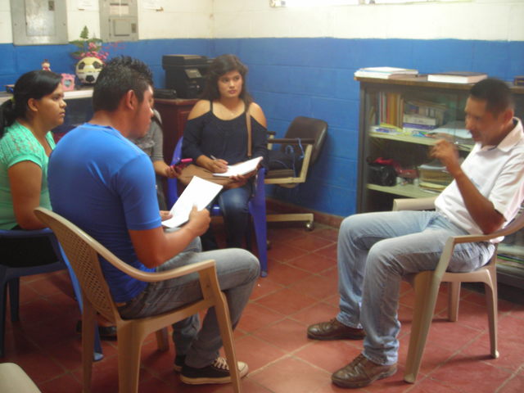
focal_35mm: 38
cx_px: 262
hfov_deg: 49.0
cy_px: 196
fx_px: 575
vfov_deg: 37.7
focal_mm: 6.3
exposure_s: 1/3.1
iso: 200
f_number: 3.2
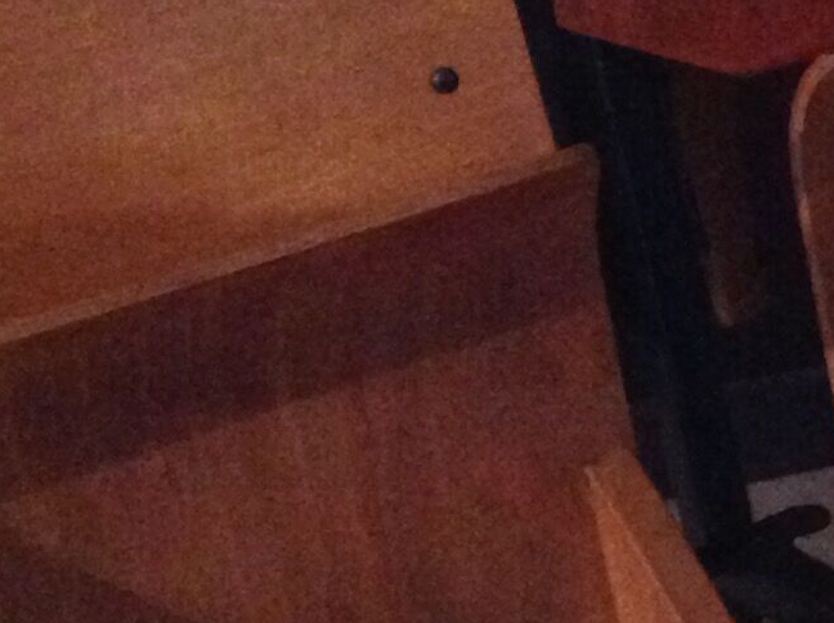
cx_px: 880
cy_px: 384
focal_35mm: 140
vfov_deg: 10.6
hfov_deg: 13.9
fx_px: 3368
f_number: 2.4
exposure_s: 1/15
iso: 800
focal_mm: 4.28
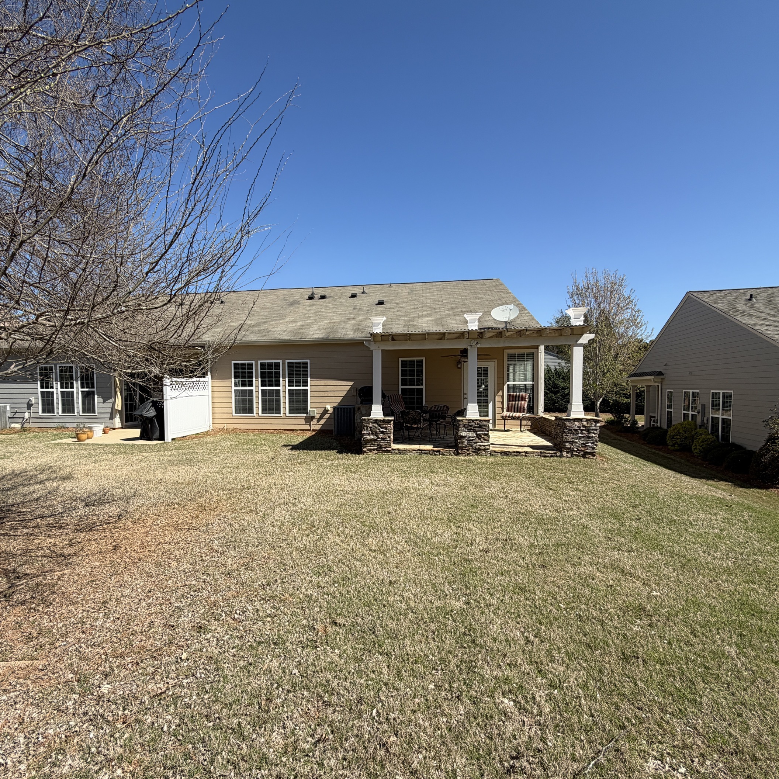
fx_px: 458
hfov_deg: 80.4
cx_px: 343
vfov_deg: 80.6
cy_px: 413
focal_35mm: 18
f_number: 2.2
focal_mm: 2.22
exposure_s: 1/770
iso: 25
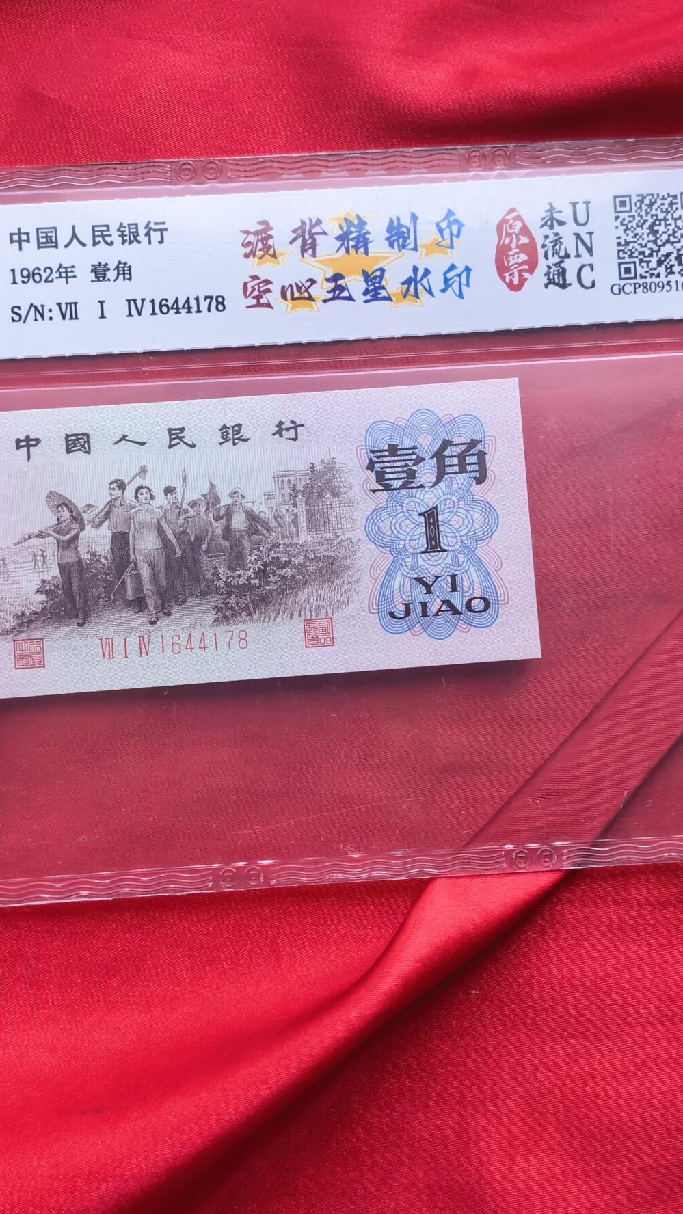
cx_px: 301
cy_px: 606
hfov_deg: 22.6
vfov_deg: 39.2
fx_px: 1706
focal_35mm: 53
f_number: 2
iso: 50
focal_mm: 6.98
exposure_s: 1/271
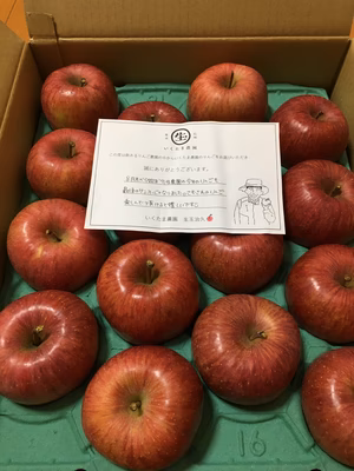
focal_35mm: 29
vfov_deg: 61.7
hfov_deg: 48.2
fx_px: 395
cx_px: 177
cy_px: 236
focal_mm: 4.15
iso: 64
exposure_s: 1/30
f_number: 2.2
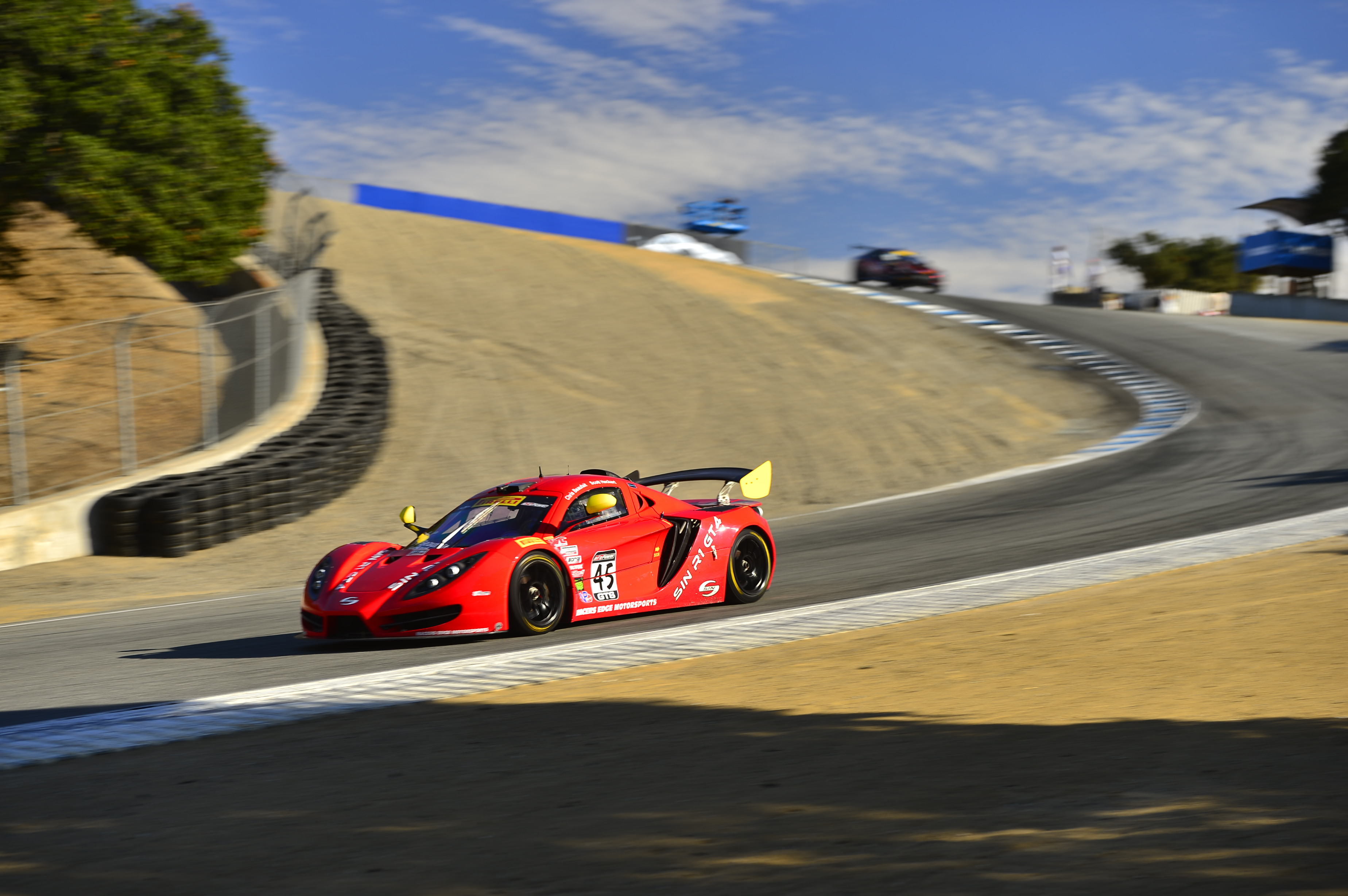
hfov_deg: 28.9
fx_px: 2618
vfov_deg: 19.4
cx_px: 674
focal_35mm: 70
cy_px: 448
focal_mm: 70
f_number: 4
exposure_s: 1/160
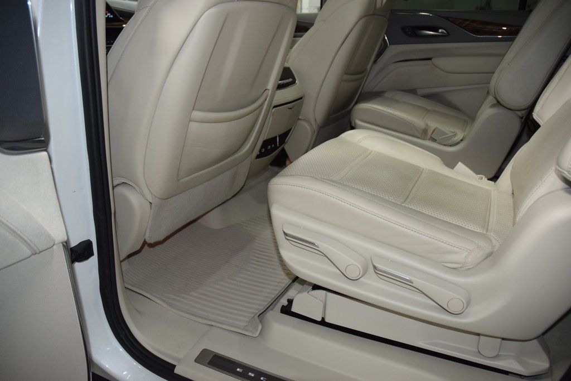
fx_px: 428
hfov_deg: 67.4
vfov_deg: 47.9
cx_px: 286
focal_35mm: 27
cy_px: 190
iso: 800
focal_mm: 18
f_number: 4
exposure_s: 1/60
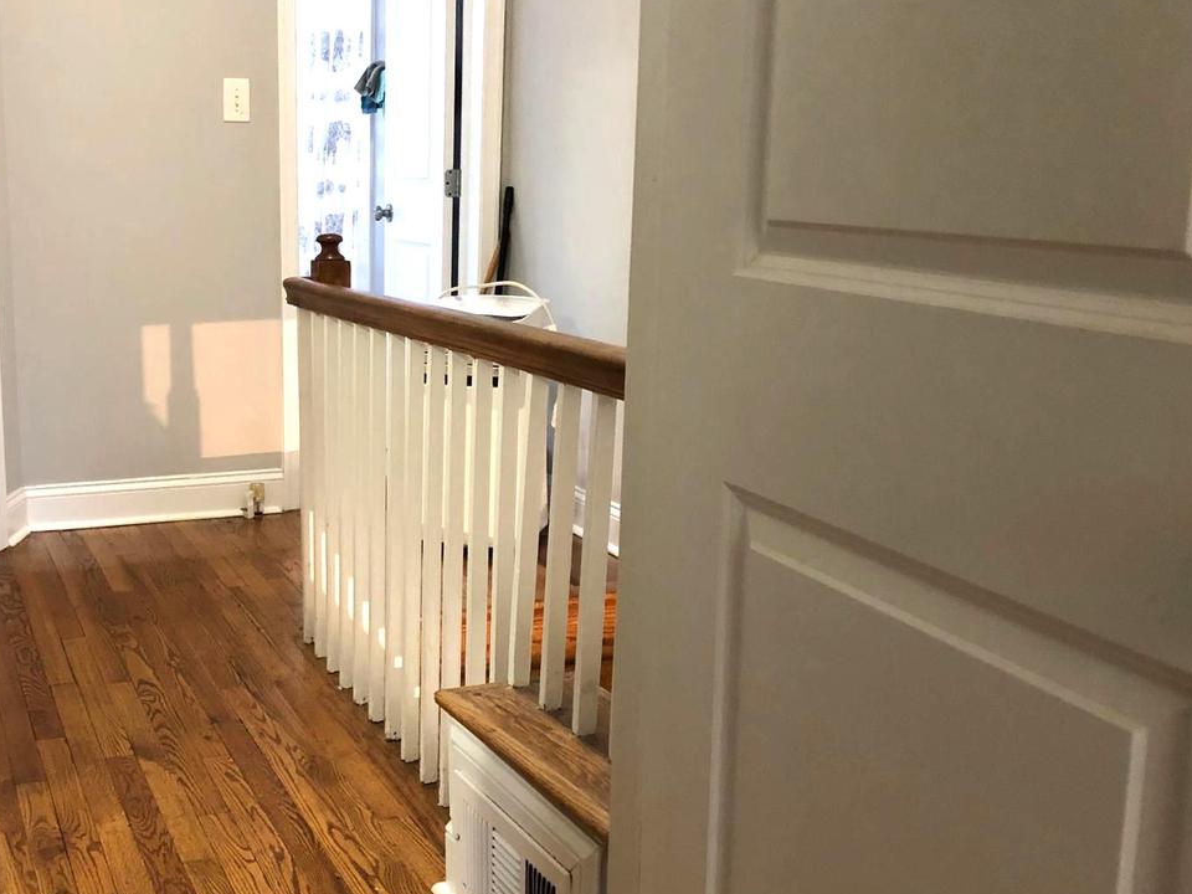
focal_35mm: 42
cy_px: 461
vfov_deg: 34.3
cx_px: 364
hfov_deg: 43.9
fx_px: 1446
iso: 100
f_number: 1.8
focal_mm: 3.99
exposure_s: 1/7
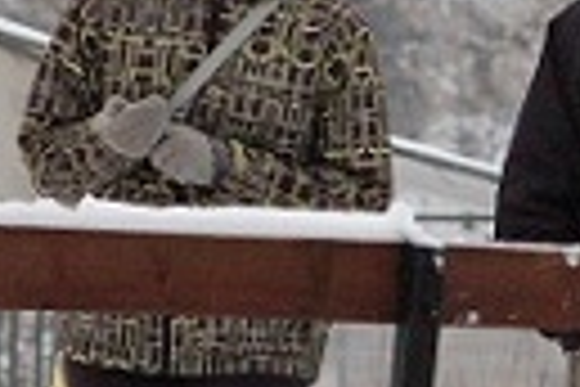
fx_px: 7926
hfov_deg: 4.1
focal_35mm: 492
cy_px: 310
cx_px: 1102
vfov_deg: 2.8
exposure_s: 1/500
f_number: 5.6
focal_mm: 78
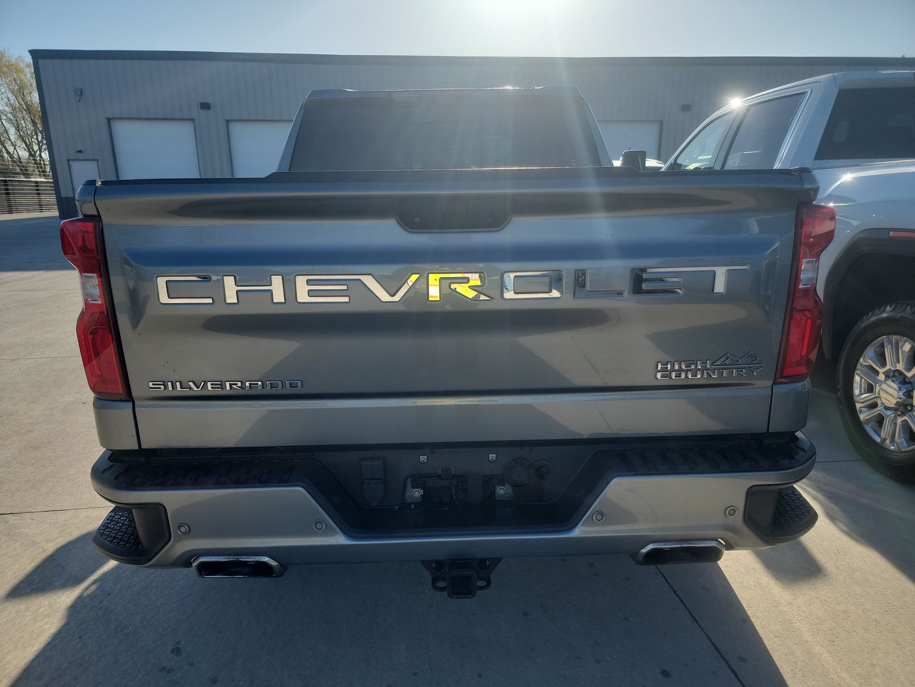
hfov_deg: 71.6
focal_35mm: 24
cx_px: 458
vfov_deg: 56.8
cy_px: 344
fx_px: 634
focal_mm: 6.7
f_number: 1.8
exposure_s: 1/724
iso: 50
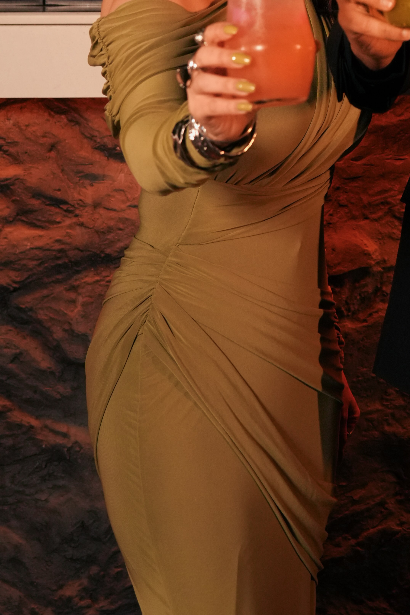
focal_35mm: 115
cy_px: -90
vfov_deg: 17.1
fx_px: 1964
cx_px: 467
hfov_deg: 11.7
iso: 1000
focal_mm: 39
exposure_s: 1/100
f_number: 3.5
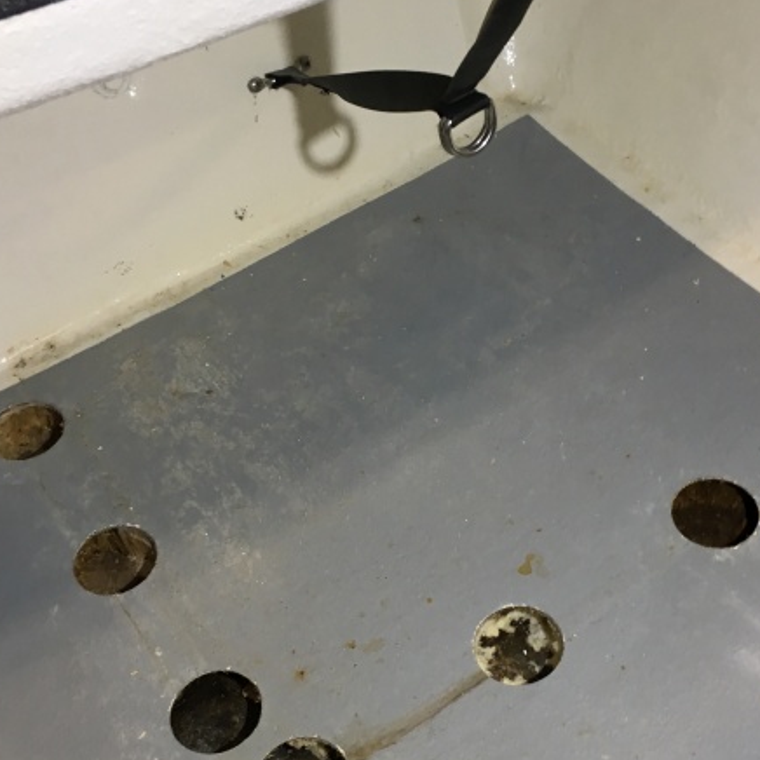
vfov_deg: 35.8
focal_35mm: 47
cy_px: 486
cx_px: 441
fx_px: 1167
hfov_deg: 36.0
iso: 50
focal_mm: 4.15
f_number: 2.2
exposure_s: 1/30
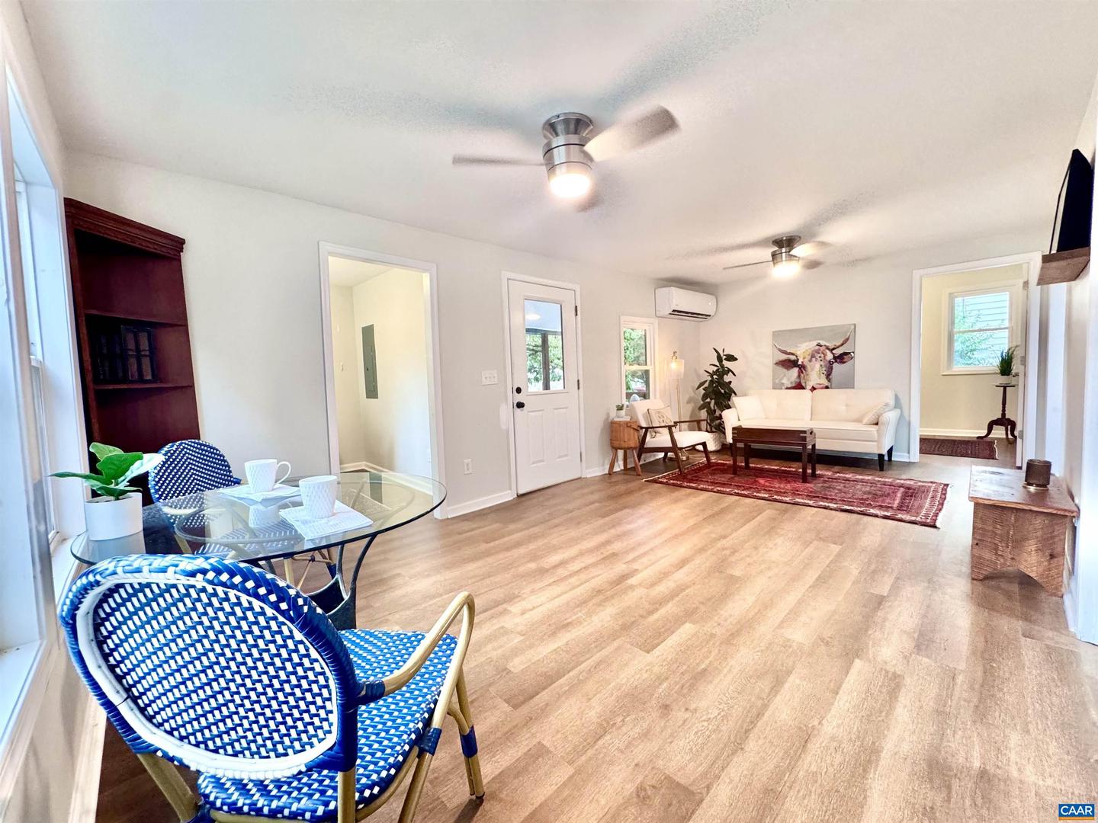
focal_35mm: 14
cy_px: 412
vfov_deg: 85.7
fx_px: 444
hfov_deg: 102.1
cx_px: 549
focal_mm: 2.22
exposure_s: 1/60
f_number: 2.2
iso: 250
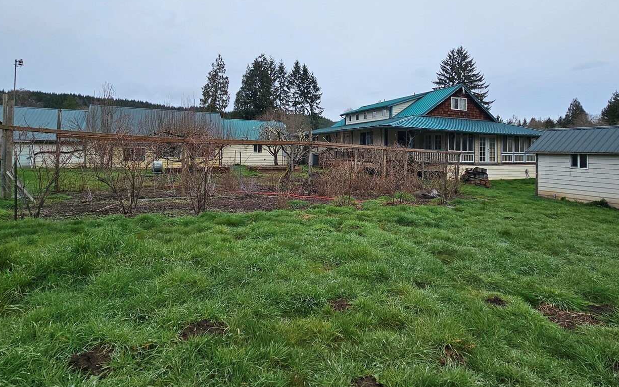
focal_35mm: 18
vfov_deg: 64.0
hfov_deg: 91.1
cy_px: 143
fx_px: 304
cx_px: 318
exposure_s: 1/2929
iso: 50
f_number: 2.2
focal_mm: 2.2
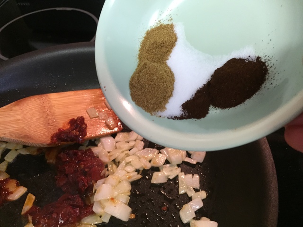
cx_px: 152
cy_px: 114
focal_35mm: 29
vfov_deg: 48.2
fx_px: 254
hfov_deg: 61.7
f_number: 2.2
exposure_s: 1/30
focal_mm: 4.15
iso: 200
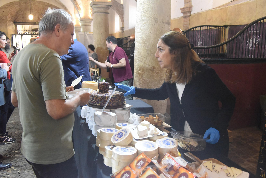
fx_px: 237
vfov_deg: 41.1
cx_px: 133
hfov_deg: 58.7
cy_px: 89
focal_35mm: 32
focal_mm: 32
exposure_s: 1/200
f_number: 9
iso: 11400
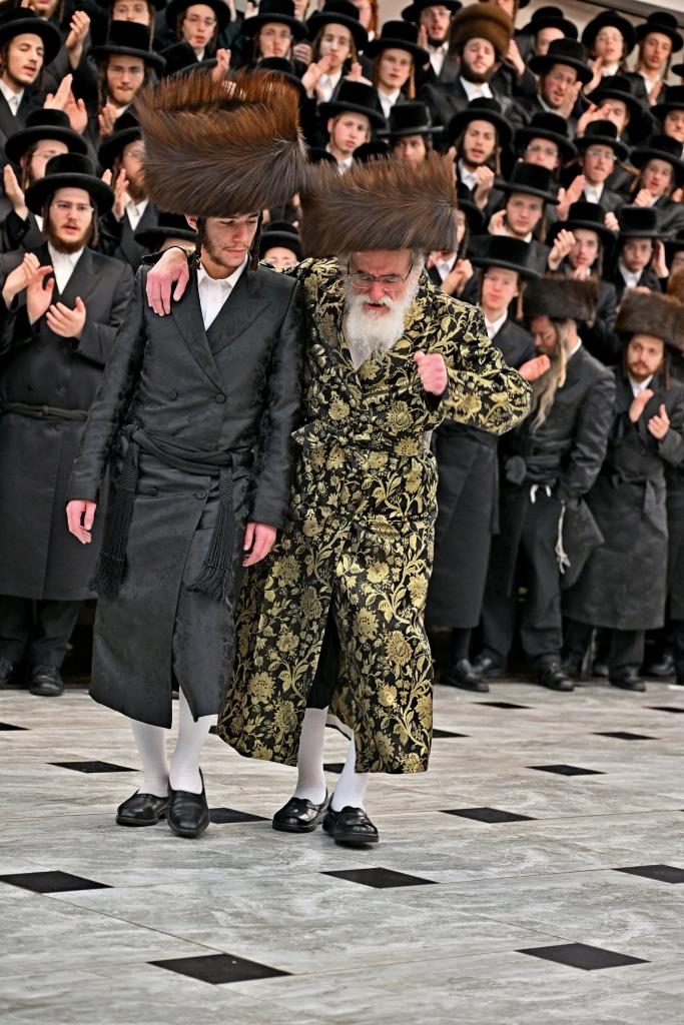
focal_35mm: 82
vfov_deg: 24.8
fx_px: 2336
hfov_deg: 16.7
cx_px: 342
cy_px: 512
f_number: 4
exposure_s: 1/200
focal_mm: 82
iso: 640
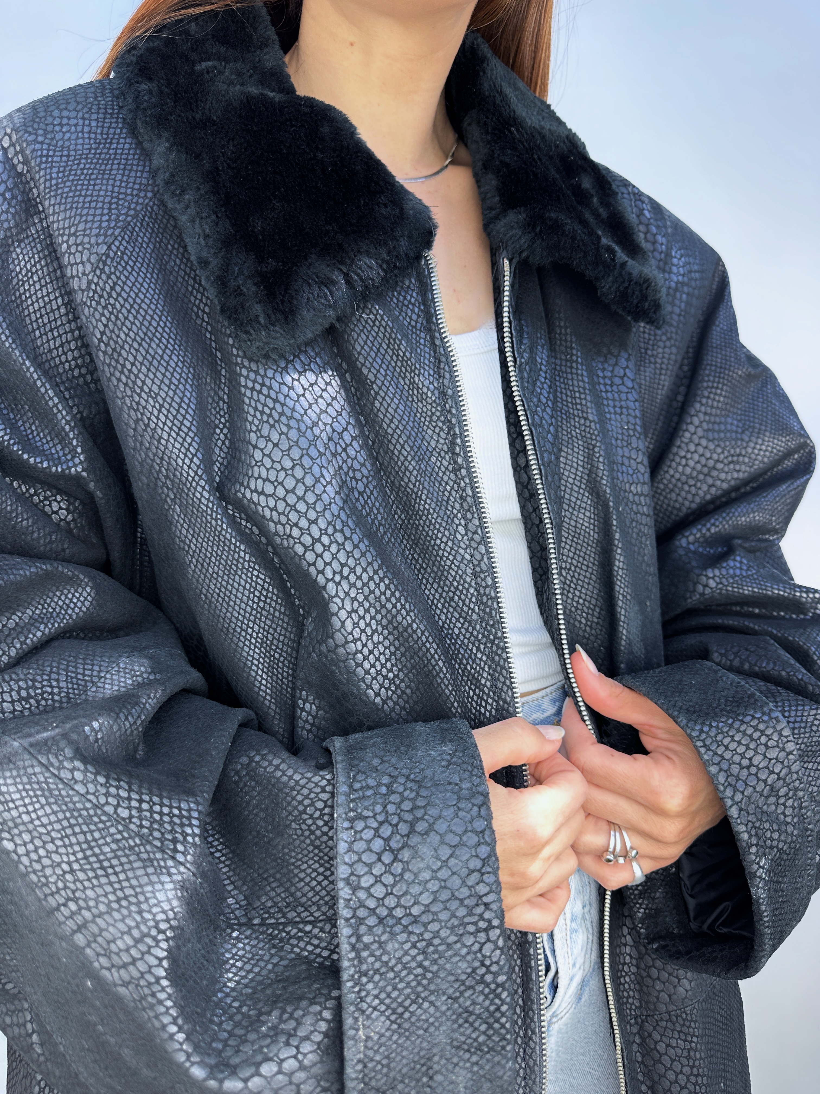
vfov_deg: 71.6
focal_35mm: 24
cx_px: 410
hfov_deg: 56.8
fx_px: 758
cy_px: 547
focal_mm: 6.86
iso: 64
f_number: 1.78
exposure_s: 1/100
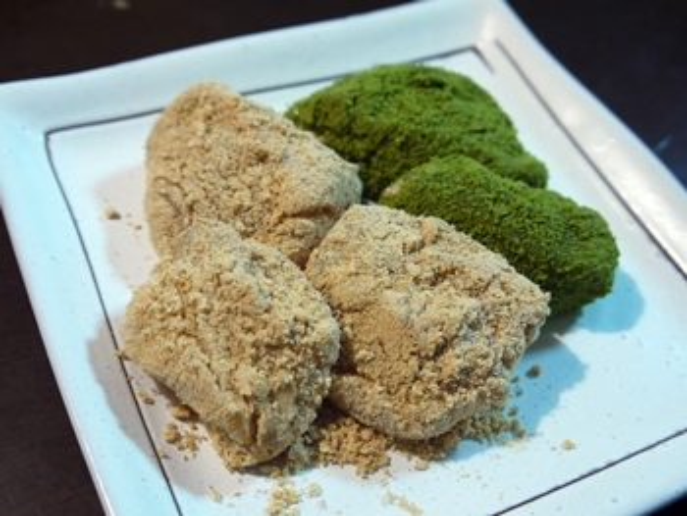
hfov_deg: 42.0
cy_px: 258
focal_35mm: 45
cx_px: 344
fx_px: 894
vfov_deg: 32.2
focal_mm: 16
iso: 400
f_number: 3.8
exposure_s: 1/20
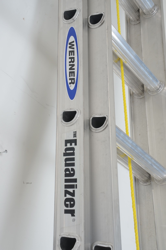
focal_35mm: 75
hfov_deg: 18.1
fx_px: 521
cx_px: 83
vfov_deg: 27.0
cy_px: 125
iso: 160
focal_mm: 50
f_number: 7.1
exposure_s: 1/60
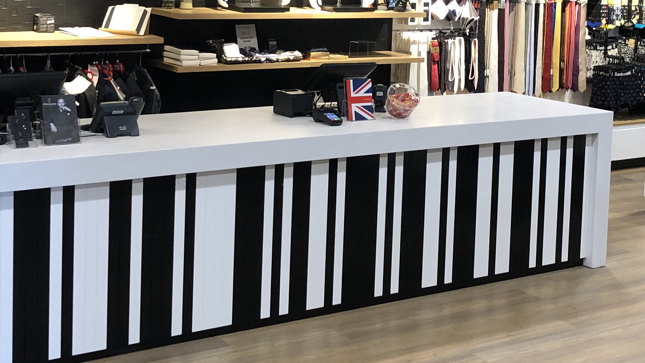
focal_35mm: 64
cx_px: 353
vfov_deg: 18.6
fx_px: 1095
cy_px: 50
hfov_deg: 32.8
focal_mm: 4
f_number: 1.8
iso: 40
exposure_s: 1/25
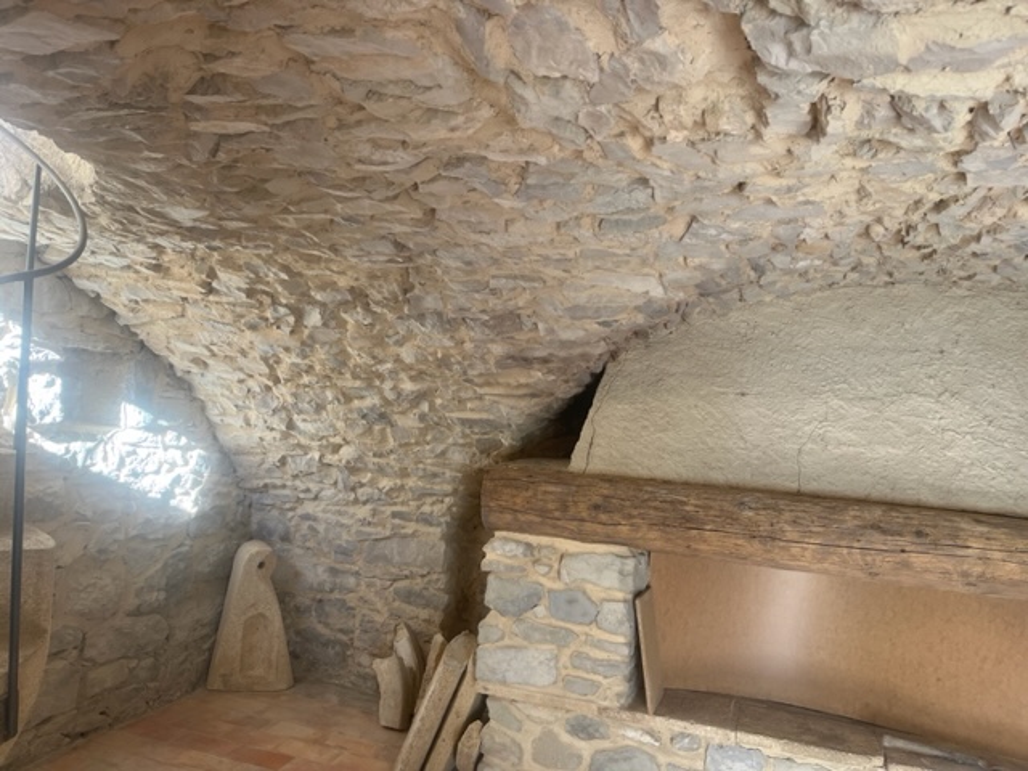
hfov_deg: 67.3
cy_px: 386
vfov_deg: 53.1
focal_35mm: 26
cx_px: 514
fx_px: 772
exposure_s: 1/121
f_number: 1.6
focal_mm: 5.1
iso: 80
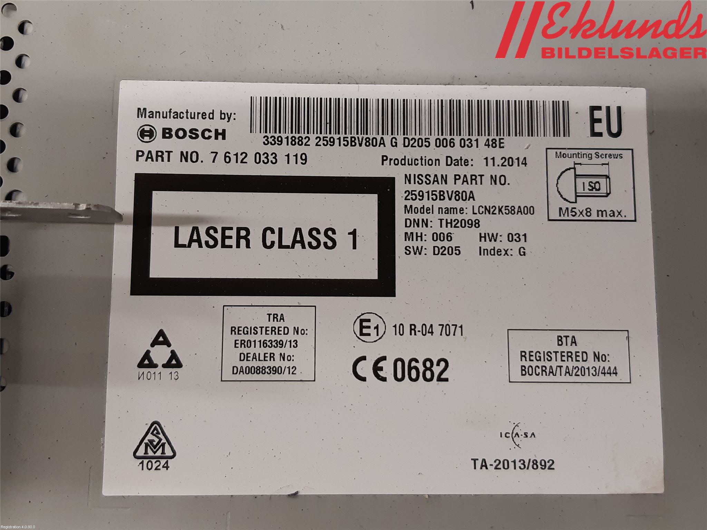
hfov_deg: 67.3
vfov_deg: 53.1
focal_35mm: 26
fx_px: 531
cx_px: 354
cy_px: 265
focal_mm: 3.93
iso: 125
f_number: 1.7
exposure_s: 1/50
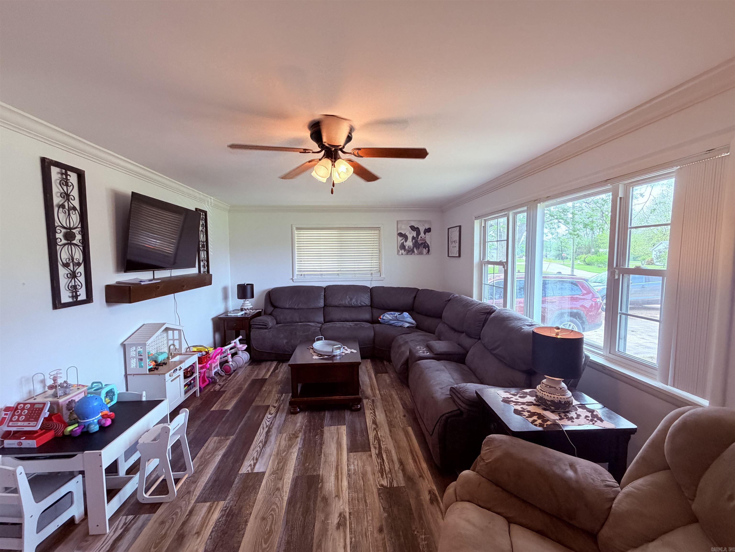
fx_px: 297
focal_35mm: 14
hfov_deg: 102.1
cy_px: 276
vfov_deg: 85.7
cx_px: 368
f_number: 2.2
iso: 250
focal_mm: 2.22
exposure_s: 1/120
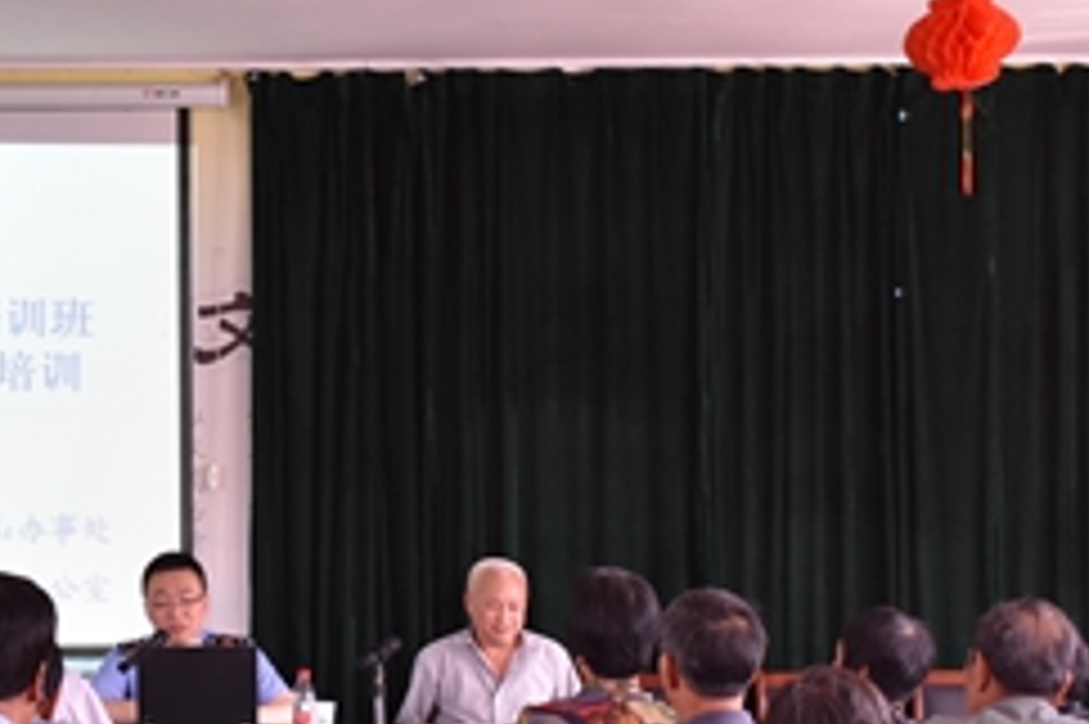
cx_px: 270
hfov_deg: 21.9
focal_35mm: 92
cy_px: 510
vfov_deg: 14.8
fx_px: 2785
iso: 800
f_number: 4.5
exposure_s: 1/80
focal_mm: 27
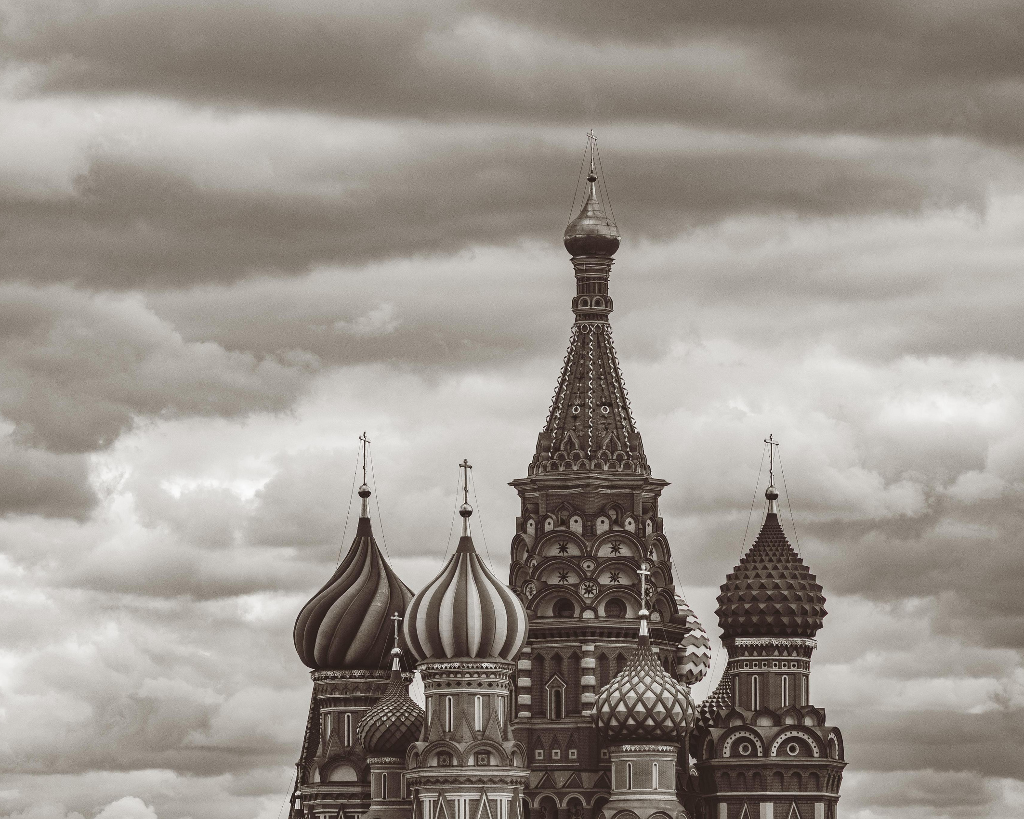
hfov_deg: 9.7
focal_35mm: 200
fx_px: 6062
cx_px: 413
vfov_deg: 7.7
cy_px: 409
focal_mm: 64.84
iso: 100
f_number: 4
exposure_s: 1/800
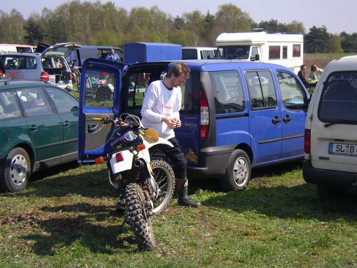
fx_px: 794
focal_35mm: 77
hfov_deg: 25.3
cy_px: 134
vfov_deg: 19.1
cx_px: 178
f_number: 3.6
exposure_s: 1/500
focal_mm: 11.9
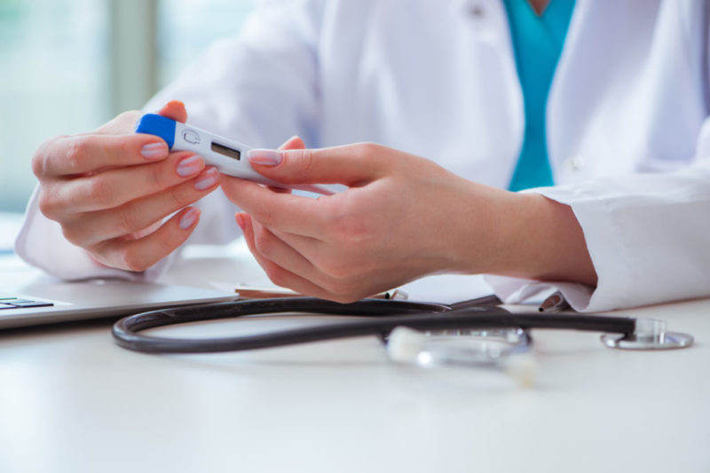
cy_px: 236
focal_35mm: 105
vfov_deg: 13.0
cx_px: 355
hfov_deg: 19.5
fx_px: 2070
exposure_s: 1/80
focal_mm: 105
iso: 200
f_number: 5
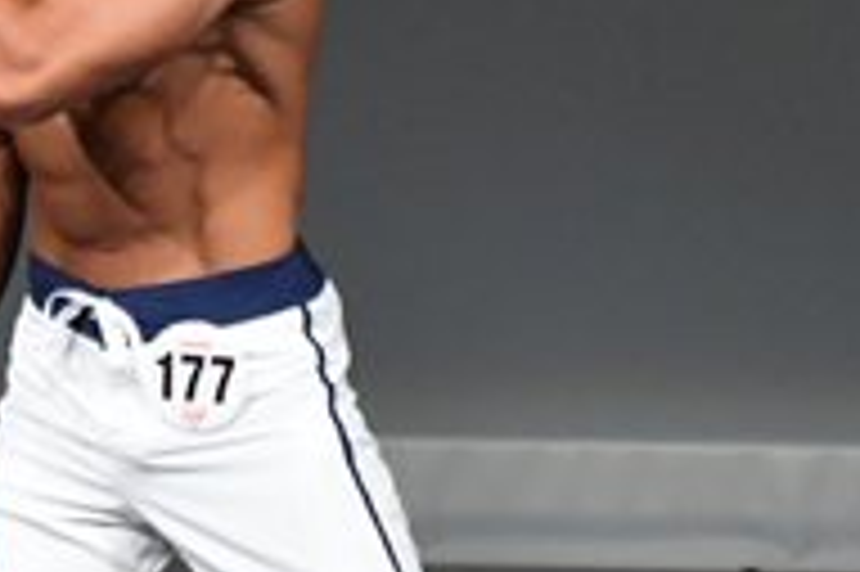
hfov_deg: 1.5
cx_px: 250
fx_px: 33367
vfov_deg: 1.0
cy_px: 288
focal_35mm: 1398
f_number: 5.6
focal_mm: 230
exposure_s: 1/400
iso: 4000
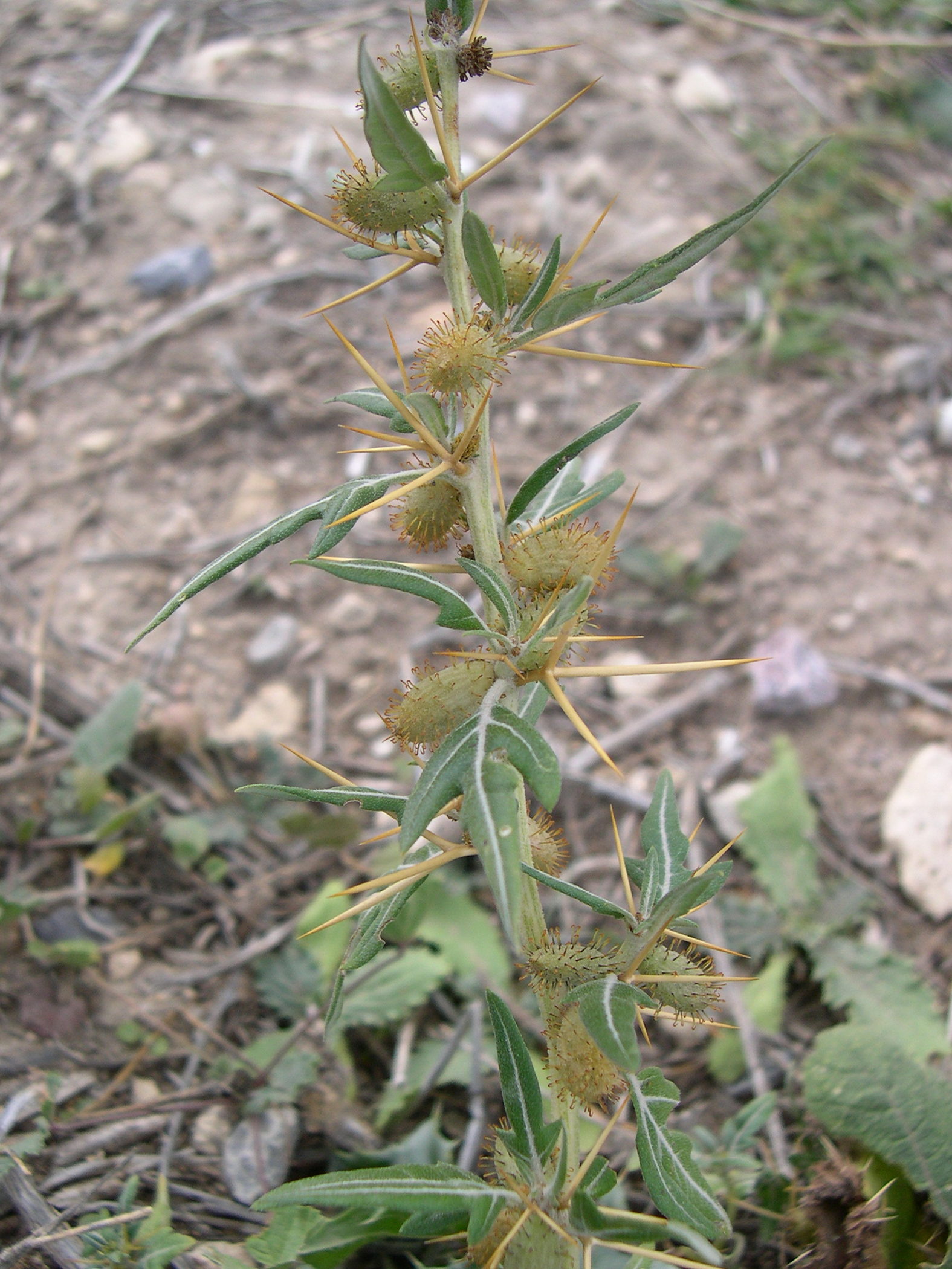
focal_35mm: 38
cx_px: 476
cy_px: 634
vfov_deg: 49.0
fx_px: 1393
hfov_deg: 37.7
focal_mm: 8
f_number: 2.8
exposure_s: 1/599
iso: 100
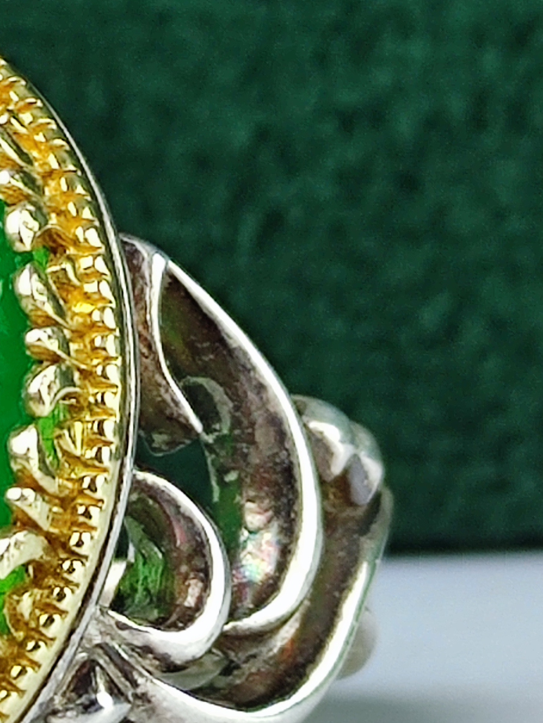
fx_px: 6082
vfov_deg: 6.8
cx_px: -275
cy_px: 386
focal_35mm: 291
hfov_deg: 5.1
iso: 50
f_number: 1.89
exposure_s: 1/1280
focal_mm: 5.43
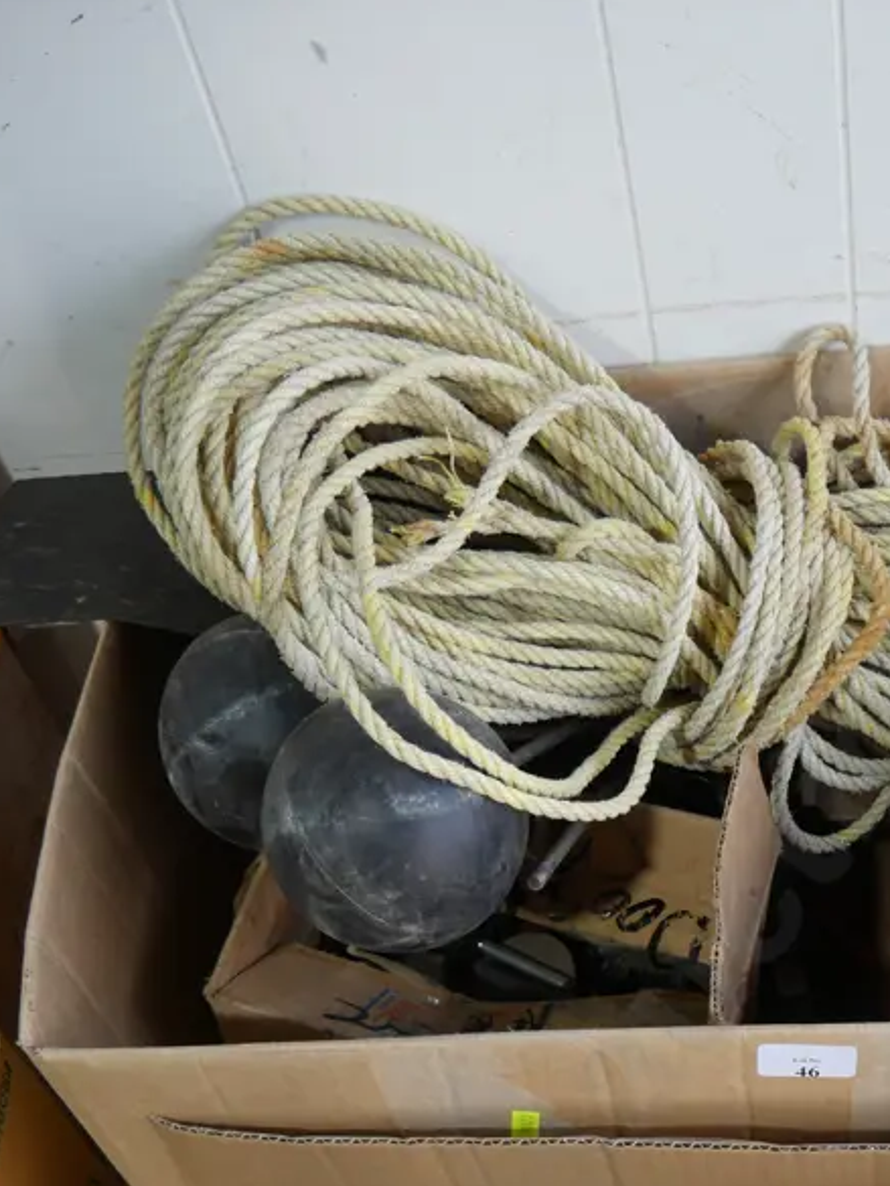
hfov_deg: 29.1
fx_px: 1679
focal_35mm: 49
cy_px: 983
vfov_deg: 37.2
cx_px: 700
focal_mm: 14
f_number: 3.5
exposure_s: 1/125
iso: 200
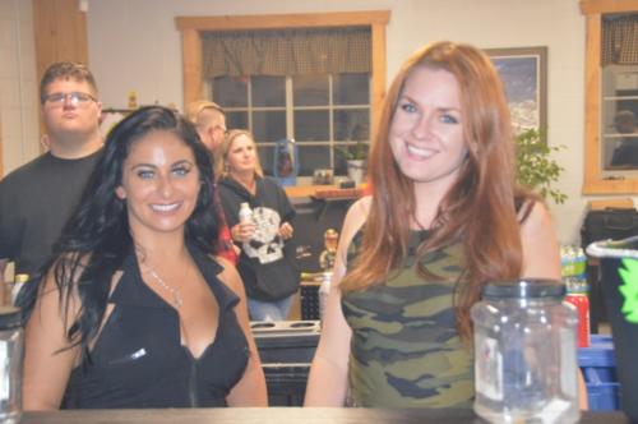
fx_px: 1327
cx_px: 319
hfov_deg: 27.0
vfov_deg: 18.1
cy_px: 212
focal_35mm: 75
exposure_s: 1/60
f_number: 4.8
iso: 2500
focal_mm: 50
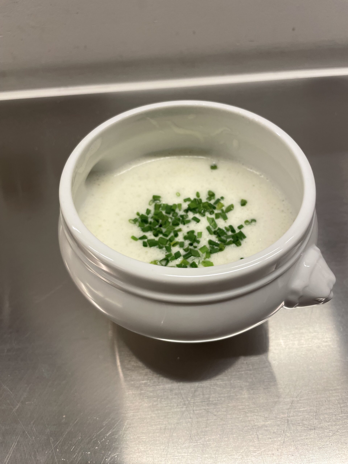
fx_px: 349
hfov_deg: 53.1
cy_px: 232
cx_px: 174
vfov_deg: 67.3
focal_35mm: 26
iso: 80
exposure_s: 1/100
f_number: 1.6
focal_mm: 4.2
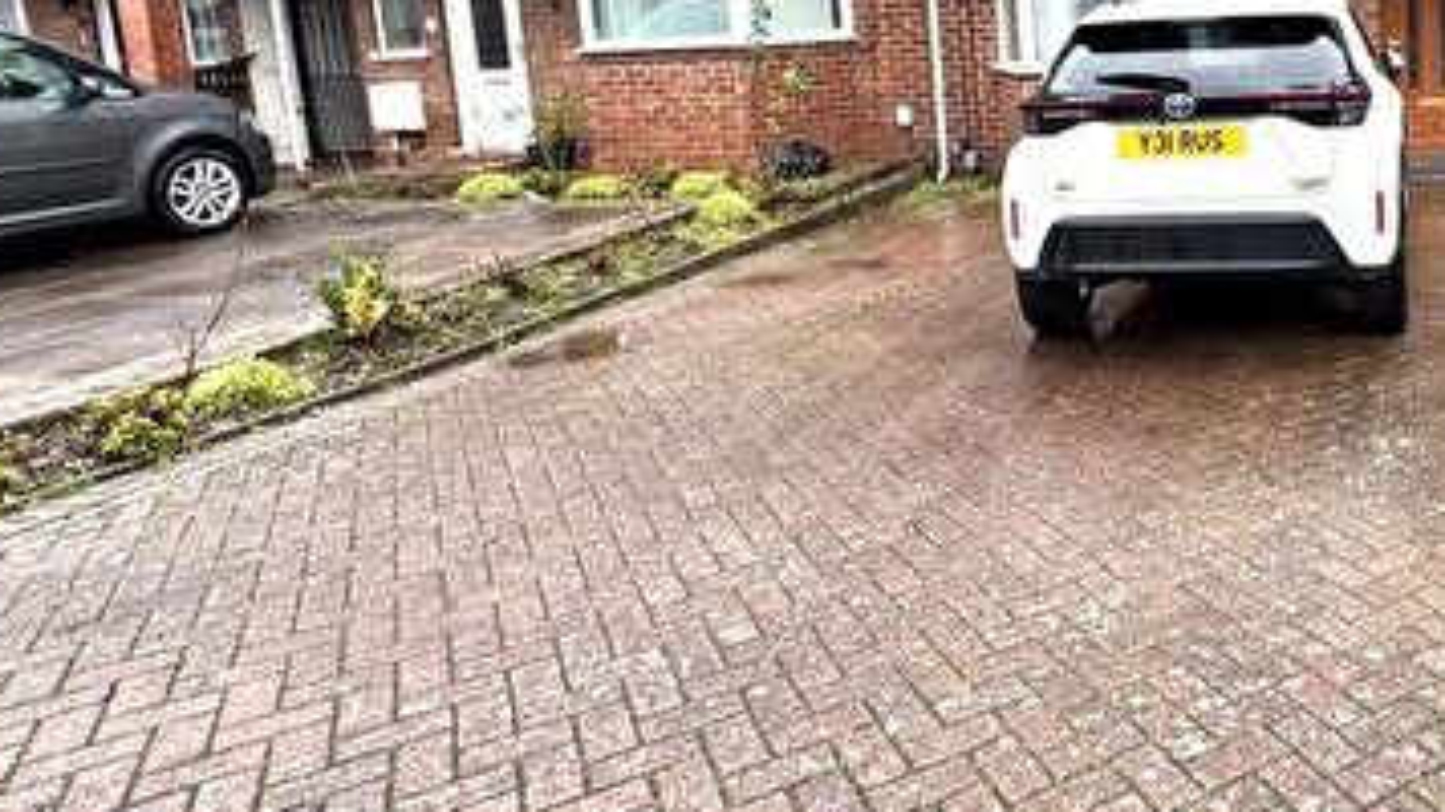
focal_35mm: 30
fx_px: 1149
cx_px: 1230
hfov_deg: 57.5
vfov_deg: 37.4
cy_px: 152
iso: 40
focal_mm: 2.22
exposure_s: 1/133
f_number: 2.2
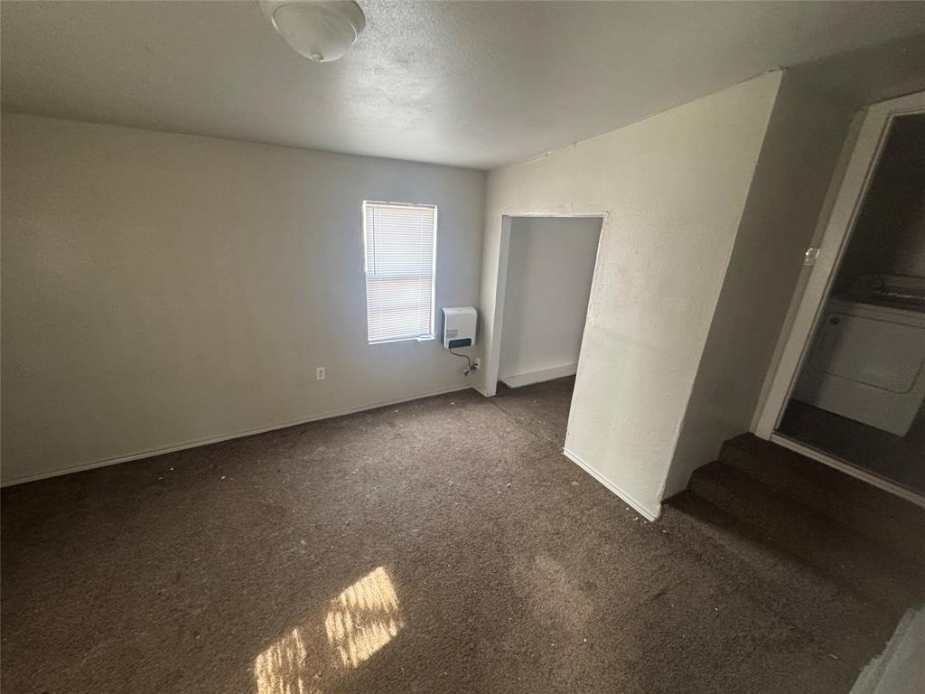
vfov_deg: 85.7
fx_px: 374
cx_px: 462
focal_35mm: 14
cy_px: 347
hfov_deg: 102.1
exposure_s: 1/60
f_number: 2.2
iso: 500
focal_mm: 2.22
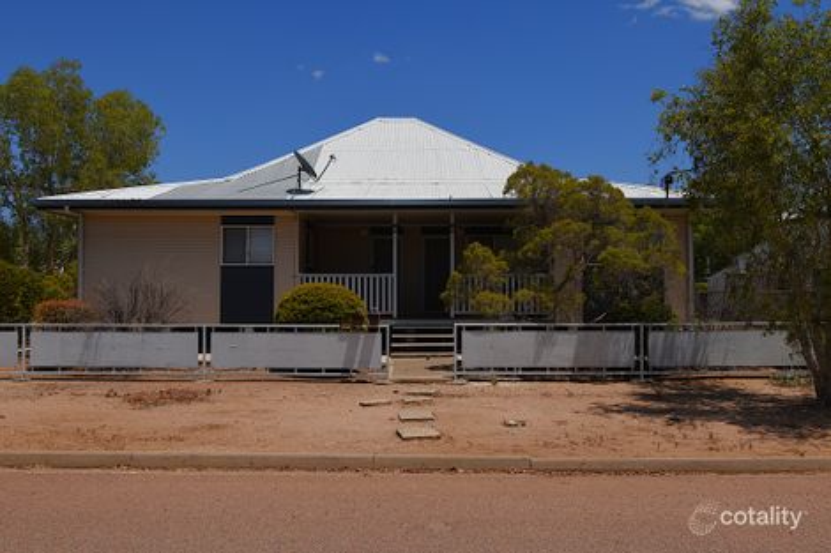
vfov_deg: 43.6
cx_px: 416
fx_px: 692
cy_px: 276
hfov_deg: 61.9
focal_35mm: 30
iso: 200
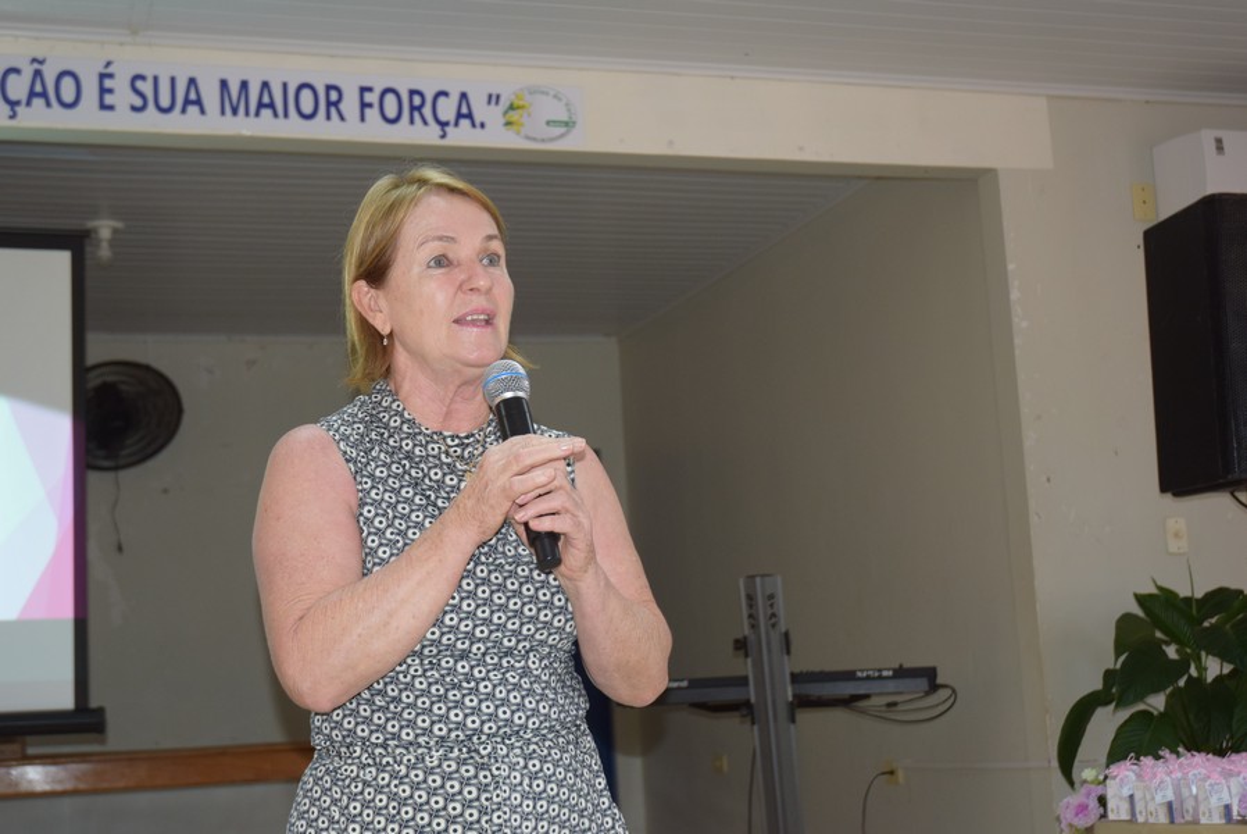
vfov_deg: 25.8
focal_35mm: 52
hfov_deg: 37.8
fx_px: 1820
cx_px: 624
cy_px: 417
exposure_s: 1/80
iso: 800
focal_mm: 35
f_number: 4.2
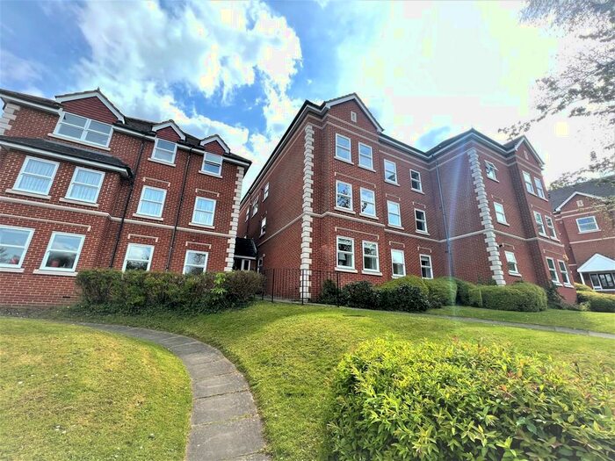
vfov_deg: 89.9
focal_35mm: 13
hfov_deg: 106.2
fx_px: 231
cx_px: 308
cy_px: 230
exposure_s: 1/511
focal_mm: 1.57
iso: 32
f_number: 1.8
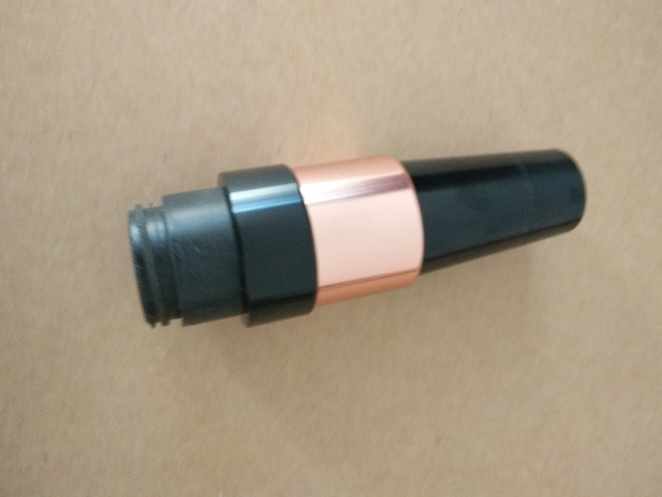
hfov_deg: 76.3
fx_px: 421
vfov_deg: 61.1
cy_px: 239
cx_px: 345
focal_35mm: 22
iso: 575
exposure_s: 1/33.3
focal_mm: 3.66
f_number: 2.2
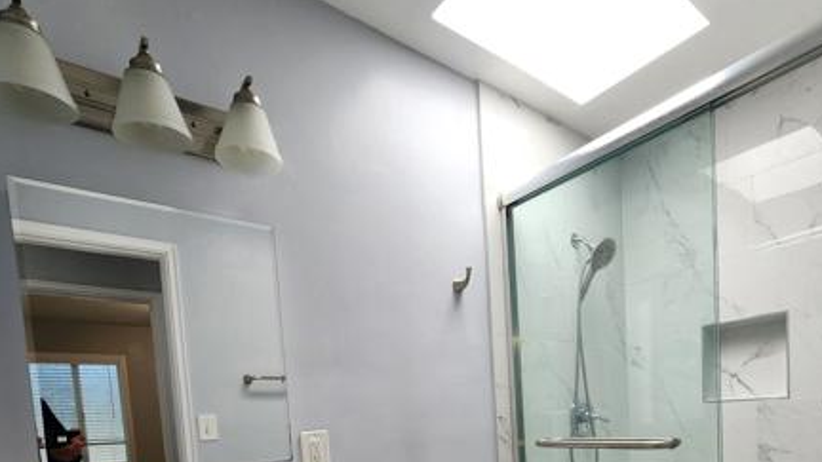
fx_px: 458
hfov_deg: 83.1
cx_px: 481
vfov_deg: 46.1
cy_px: 449
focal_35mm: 21
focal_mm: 2.2
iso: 64
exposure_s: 1/60
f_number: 2.2
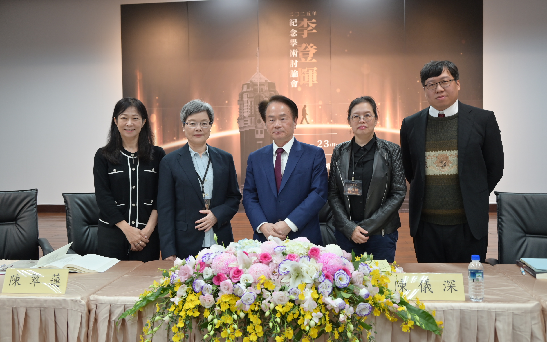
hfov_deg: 55.3
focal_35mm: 35
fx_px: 522
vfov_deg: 36.3
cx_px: 272
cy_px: 161
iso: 500
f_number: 4.8
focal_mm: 34
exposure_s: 1/40
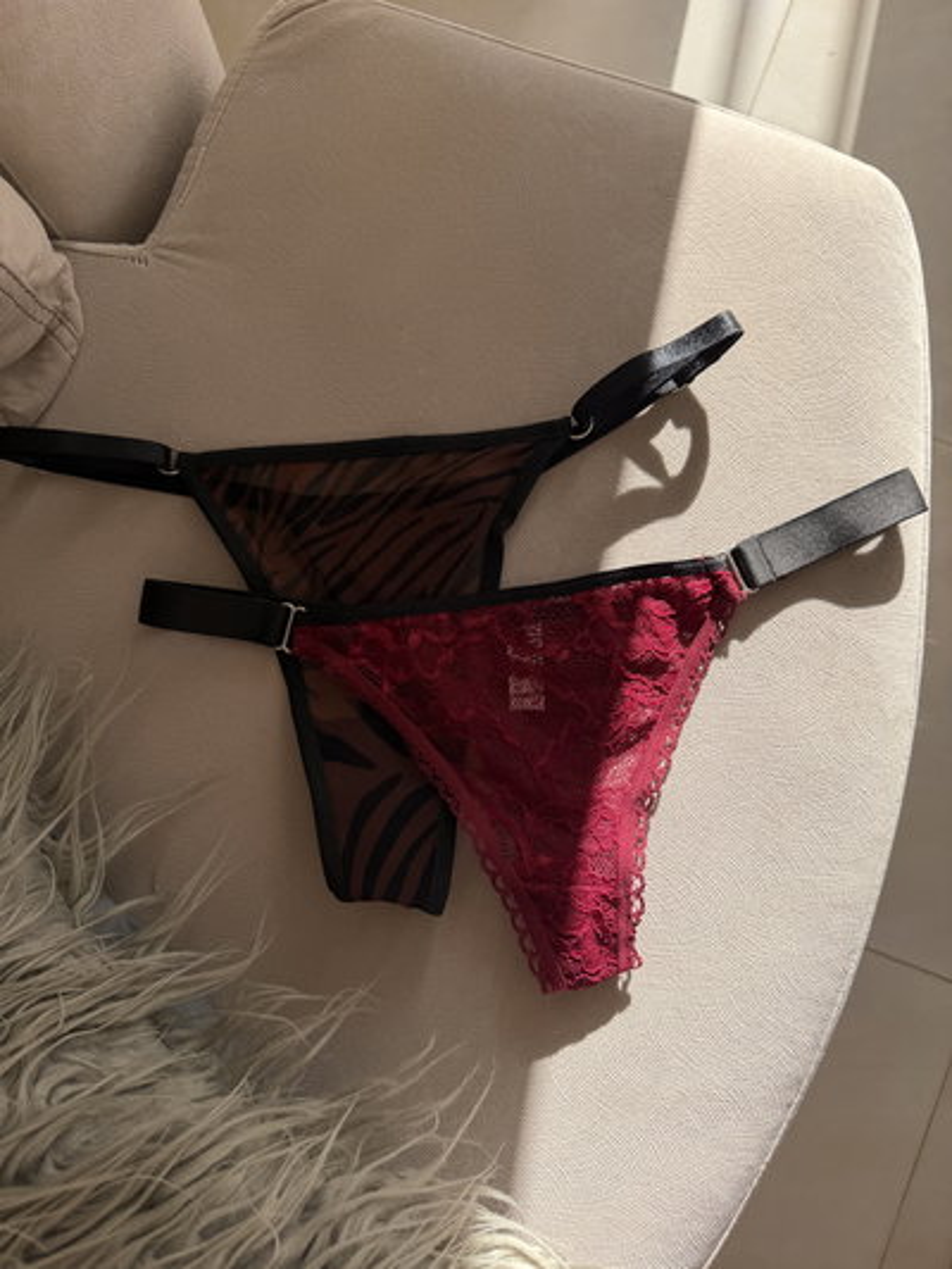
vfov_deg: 71.6
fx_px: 880
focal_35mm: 24
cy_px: 634
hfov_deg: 56.8
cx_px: 476
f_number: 1.78
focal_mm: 6.76
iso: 80
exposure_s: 1/1618
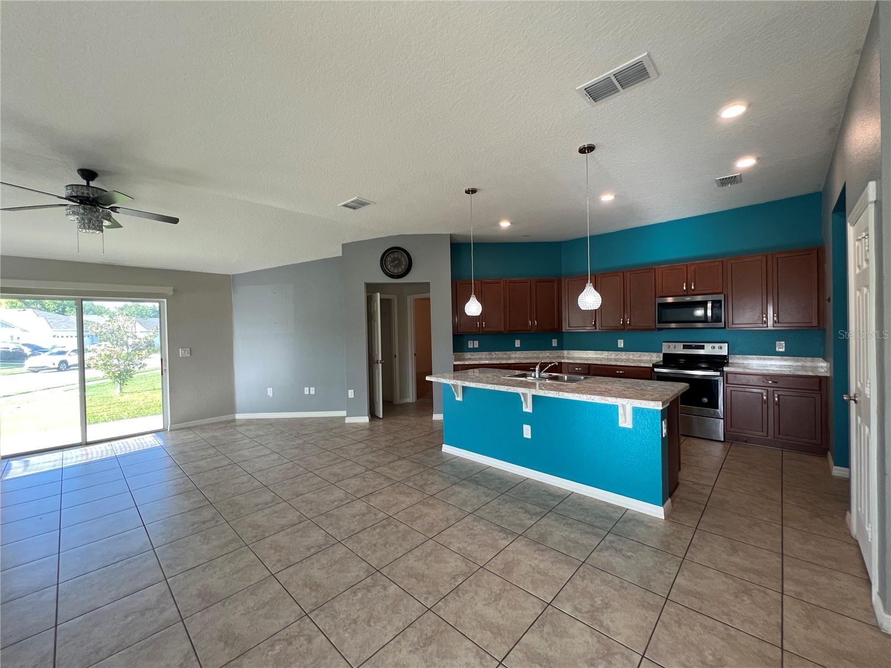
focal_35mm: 13
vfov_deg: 89.9
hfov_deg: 106.2
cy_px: 334
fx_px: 335
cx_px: 446
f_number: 1.8
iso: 200
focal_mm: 1.57
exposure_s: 1/120
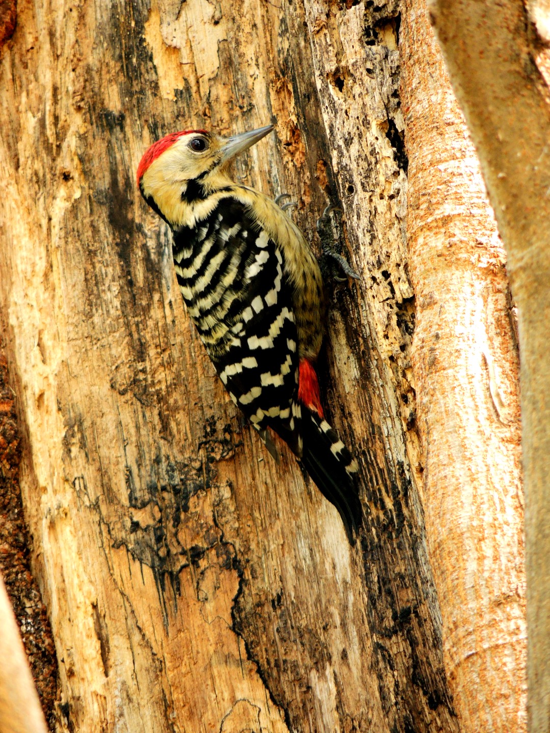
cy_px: 366
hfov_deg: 1.7
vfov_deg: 2.2
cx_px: 275
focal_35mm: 900
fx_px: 19066
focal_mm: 160.5
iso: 200
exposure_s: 1/40
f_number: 5.5
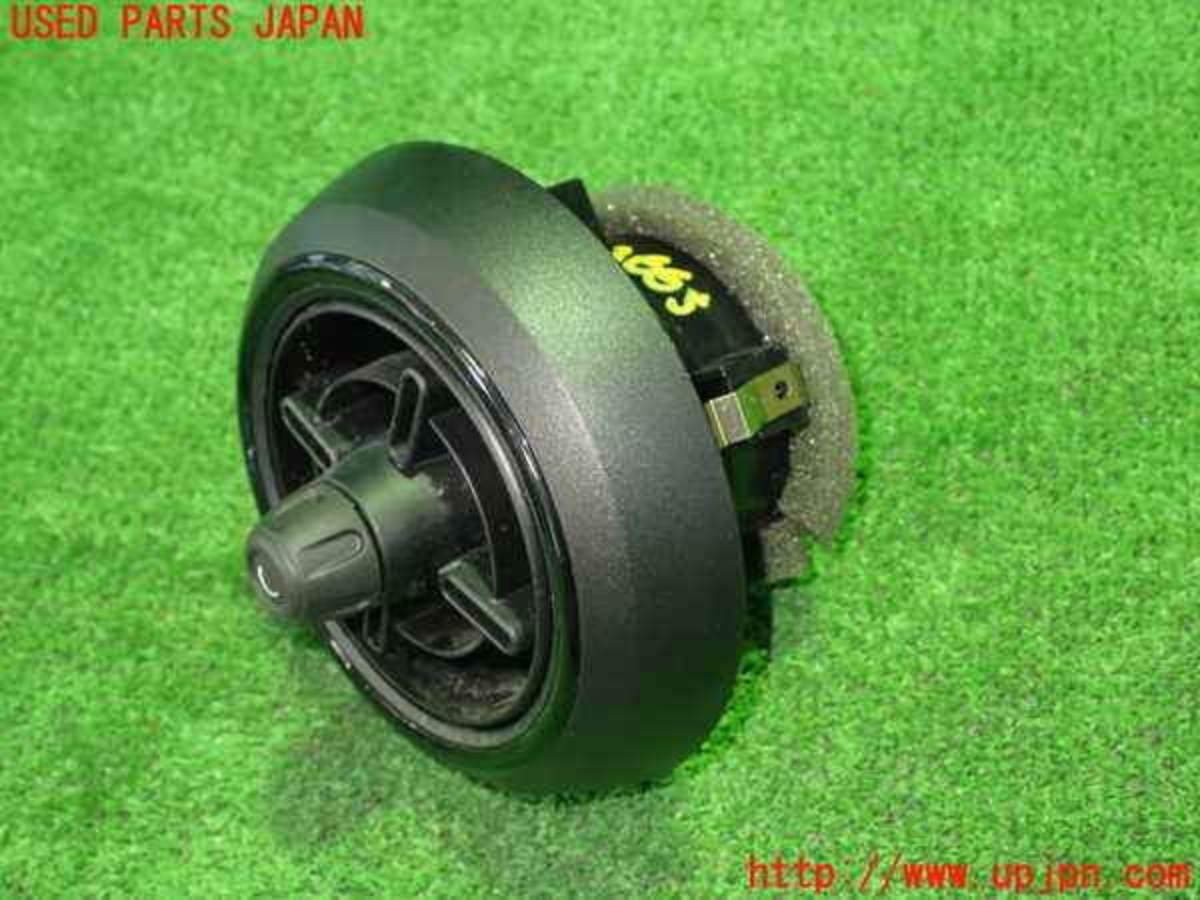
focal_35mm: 50
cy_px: 450
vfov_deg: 29.1
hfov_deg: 38.2
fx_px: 1733
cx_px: 600
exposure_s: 1/15
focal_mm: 9.01
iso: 800
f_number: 3.2
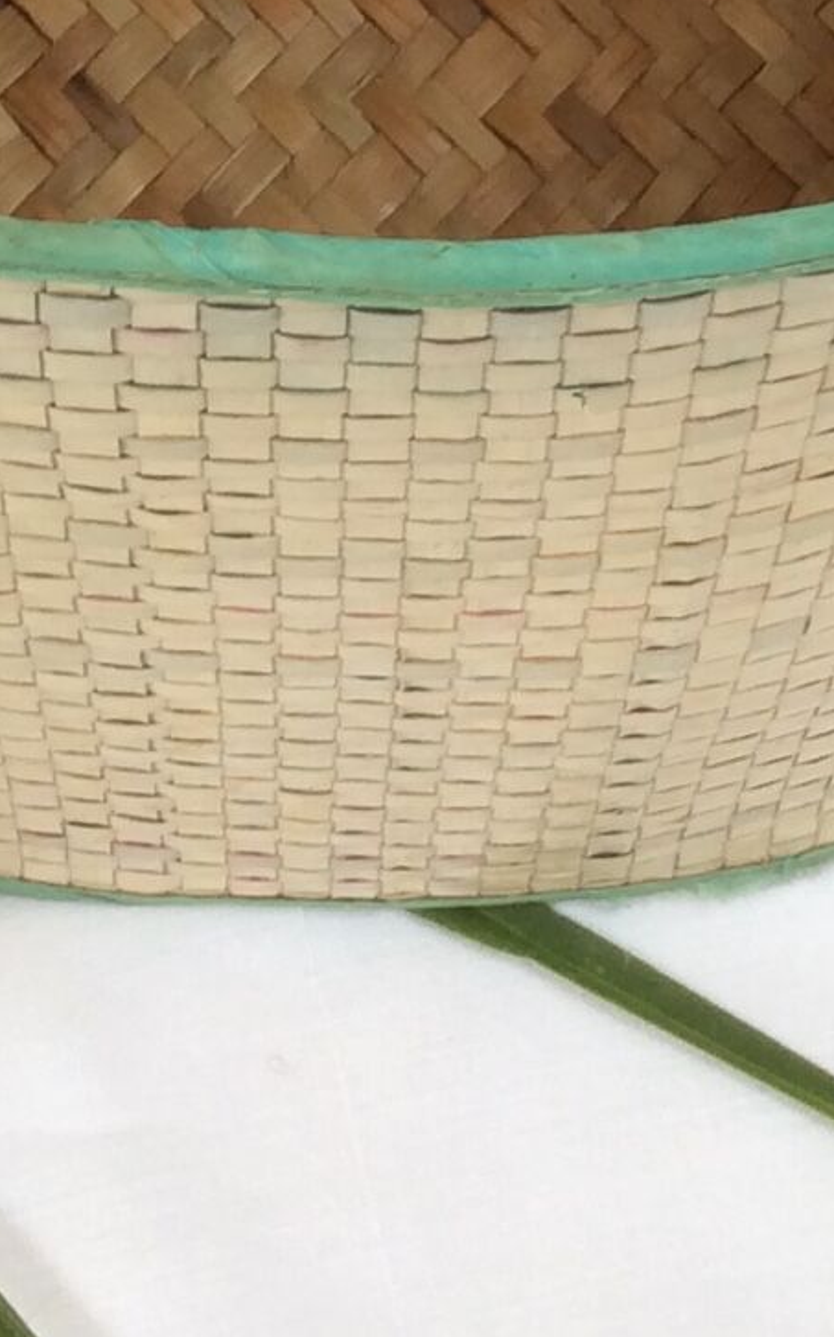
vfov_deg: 16.7
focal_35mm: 121
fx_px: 4406
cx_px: 127
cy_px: -147
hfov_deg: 10.8
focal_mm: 3.3
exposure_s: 1/25
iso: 32
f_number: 2.4
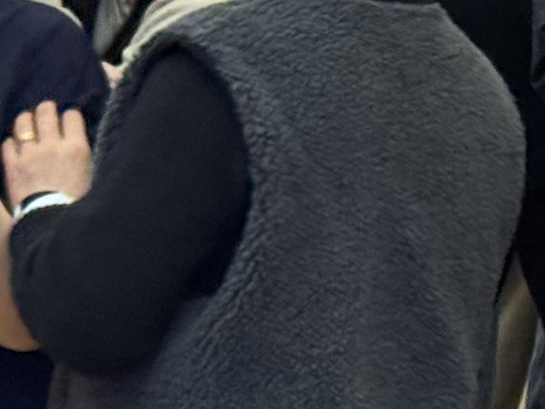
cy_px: -58
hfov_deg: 7.0
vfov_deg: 5.3
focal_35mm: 280
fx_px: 4408
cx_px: 763
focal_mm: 6.76
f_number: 1.78
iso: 250
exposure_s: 1/60
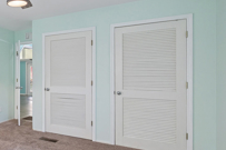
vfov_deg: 41.1
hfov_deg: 47.9
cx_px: -8
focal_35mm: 31
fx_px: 194
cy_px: 111
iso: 400
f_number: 9
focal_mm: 14
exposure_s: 1/100
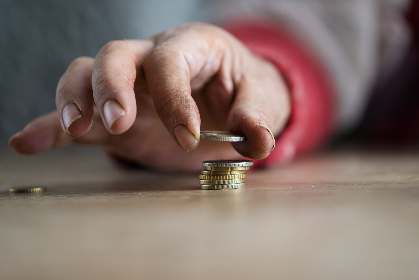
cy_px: 140
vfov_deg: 13.1
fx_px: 1223
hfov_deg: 19.4
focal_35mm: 105
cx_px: 210
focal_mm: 105
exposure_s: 1/125
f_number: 3.5
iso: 250
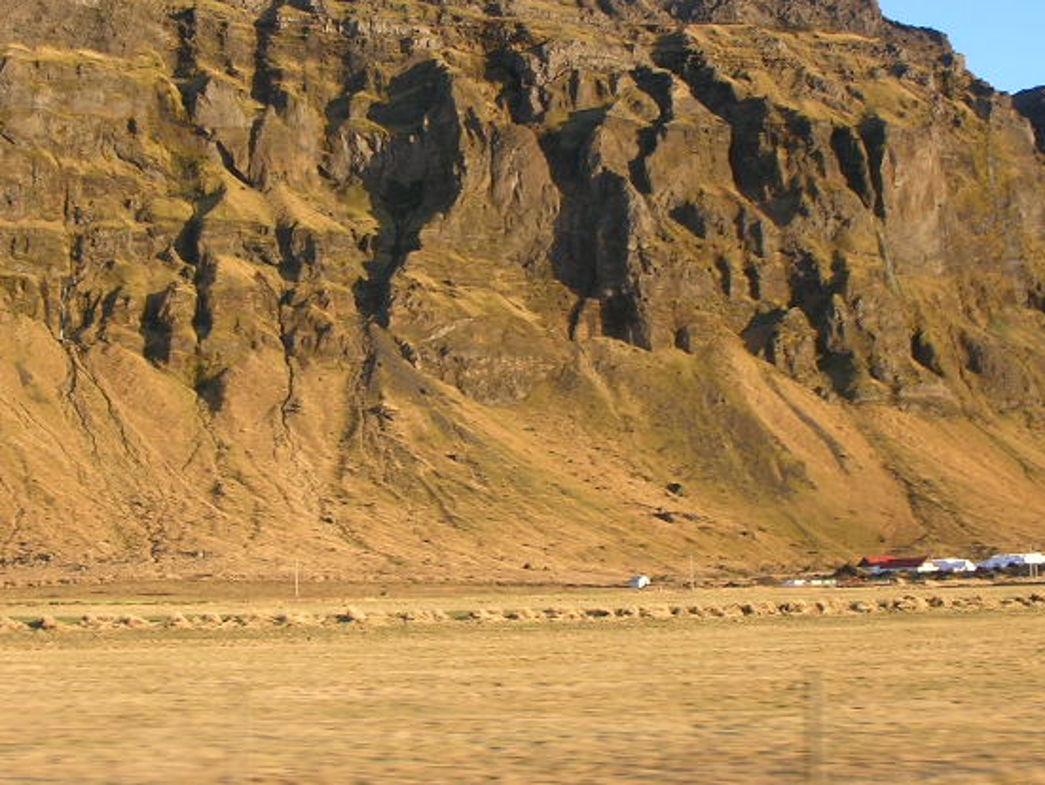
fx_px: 1964
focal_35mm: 65
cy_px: 281
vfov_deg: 22.5
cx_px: 394
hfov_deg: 29.7
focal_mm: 5.8
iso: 50
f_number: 3
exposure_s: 1/130
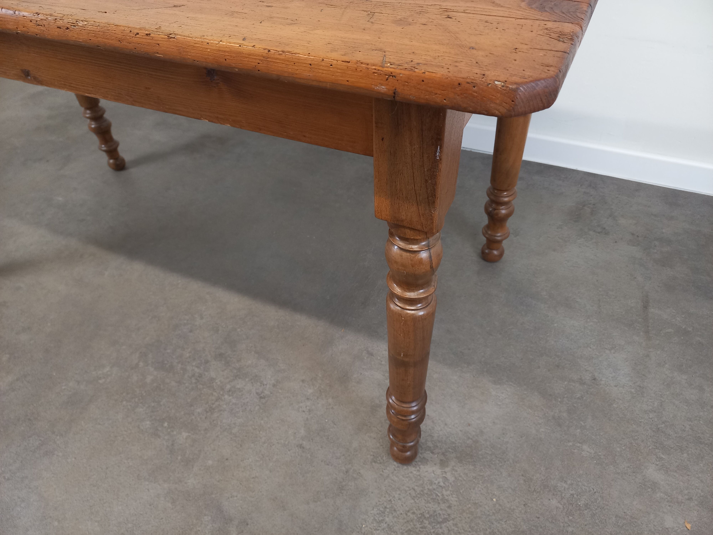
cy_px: 268
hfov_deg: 69.4
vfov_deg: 54.9
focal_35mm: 25
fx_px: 515
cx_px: 356
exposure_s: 1/33.3
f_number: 1.8
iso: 250
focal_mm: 4.65
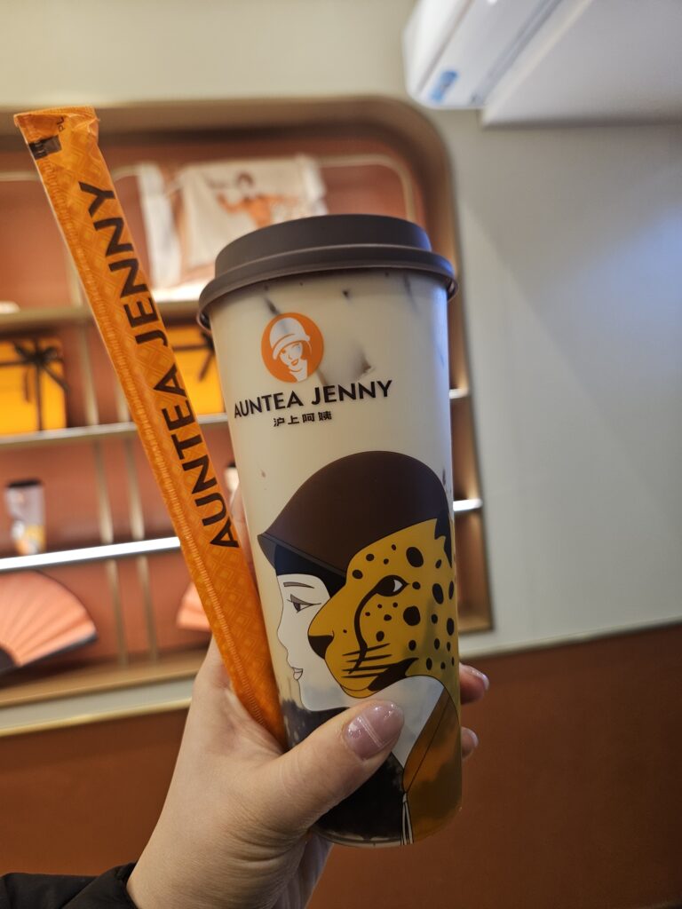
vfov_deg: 73.9
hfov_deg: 58.9
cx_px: 341
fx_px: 604
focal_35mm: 23
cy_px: 454
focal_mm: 5.4
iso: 125
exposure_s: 1/120
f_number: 1.8
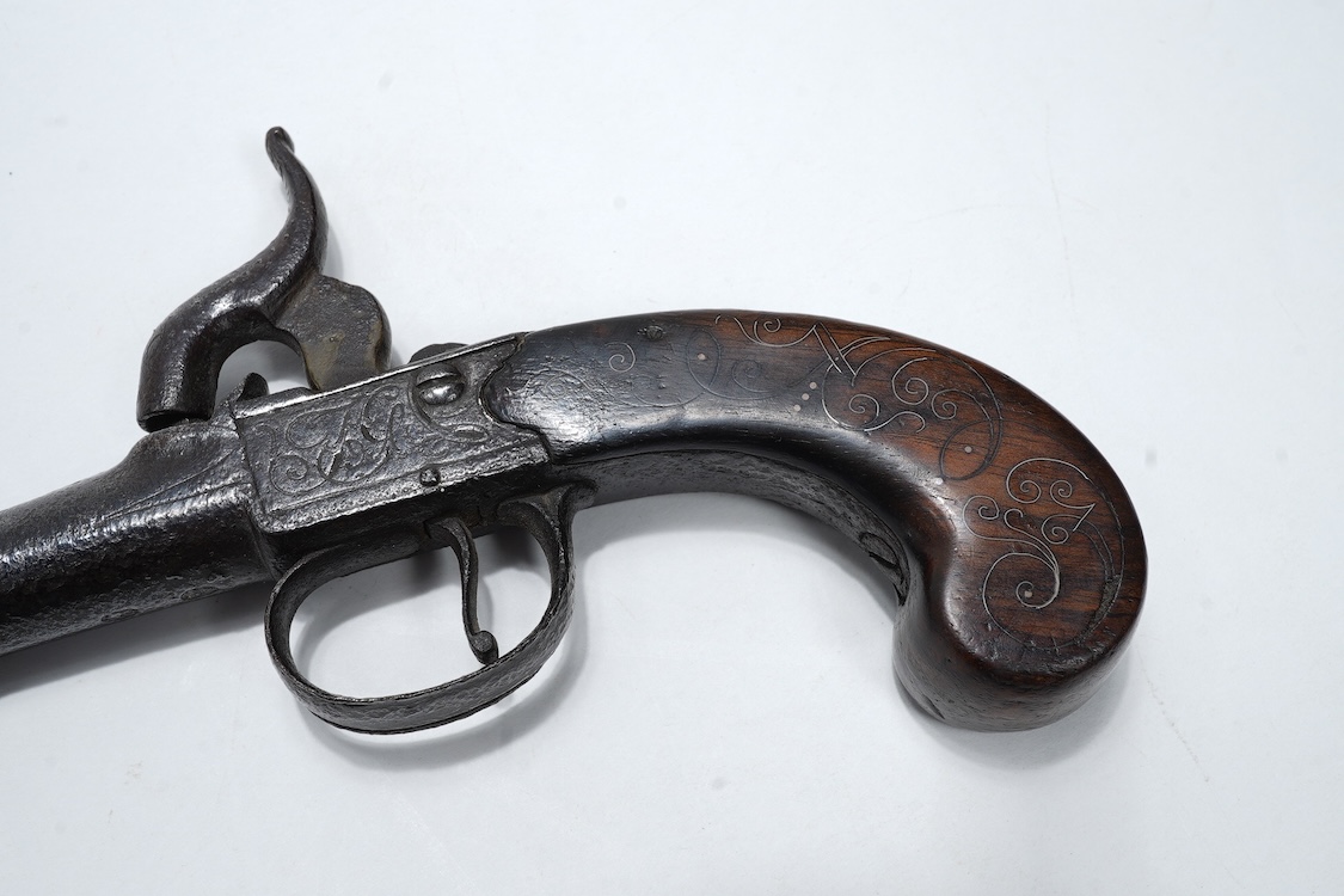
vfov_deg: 29.9
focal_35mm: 45
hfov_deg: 43.6
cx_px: 672
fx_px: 1680
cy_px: 448
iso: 64
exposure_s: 1/100
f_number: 22
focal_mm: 30
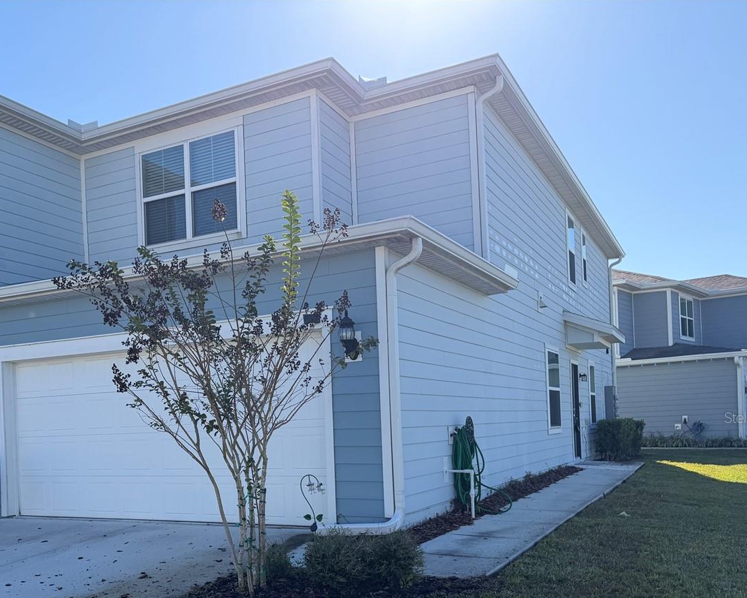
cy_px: 417
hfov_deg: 50.3
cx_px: 232
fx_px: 774
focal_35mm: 35
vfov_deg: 41.5
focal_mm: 6.76
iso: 100
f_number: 1.78
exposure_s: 1/3759
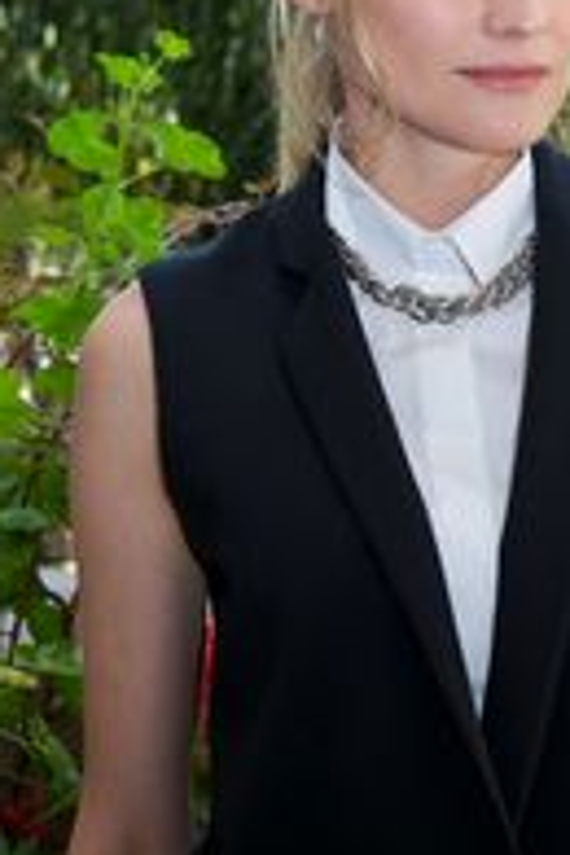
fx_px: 3990
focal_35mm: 168
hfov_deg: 8.1
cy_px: 368
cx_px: 561
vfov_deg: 12.2
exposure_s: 1/60
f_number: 10
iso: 400
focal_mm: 82
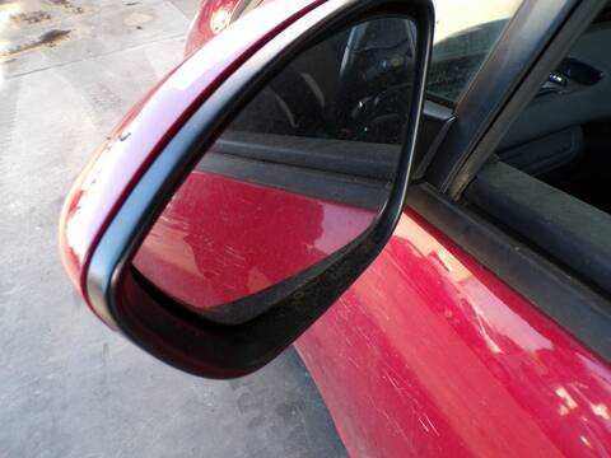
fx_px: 424
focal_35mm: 24
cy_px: 229
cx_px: 306
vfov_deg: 56.8
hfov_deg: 71.6
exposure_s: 1/70
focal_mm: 4.3
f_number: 3
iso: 100
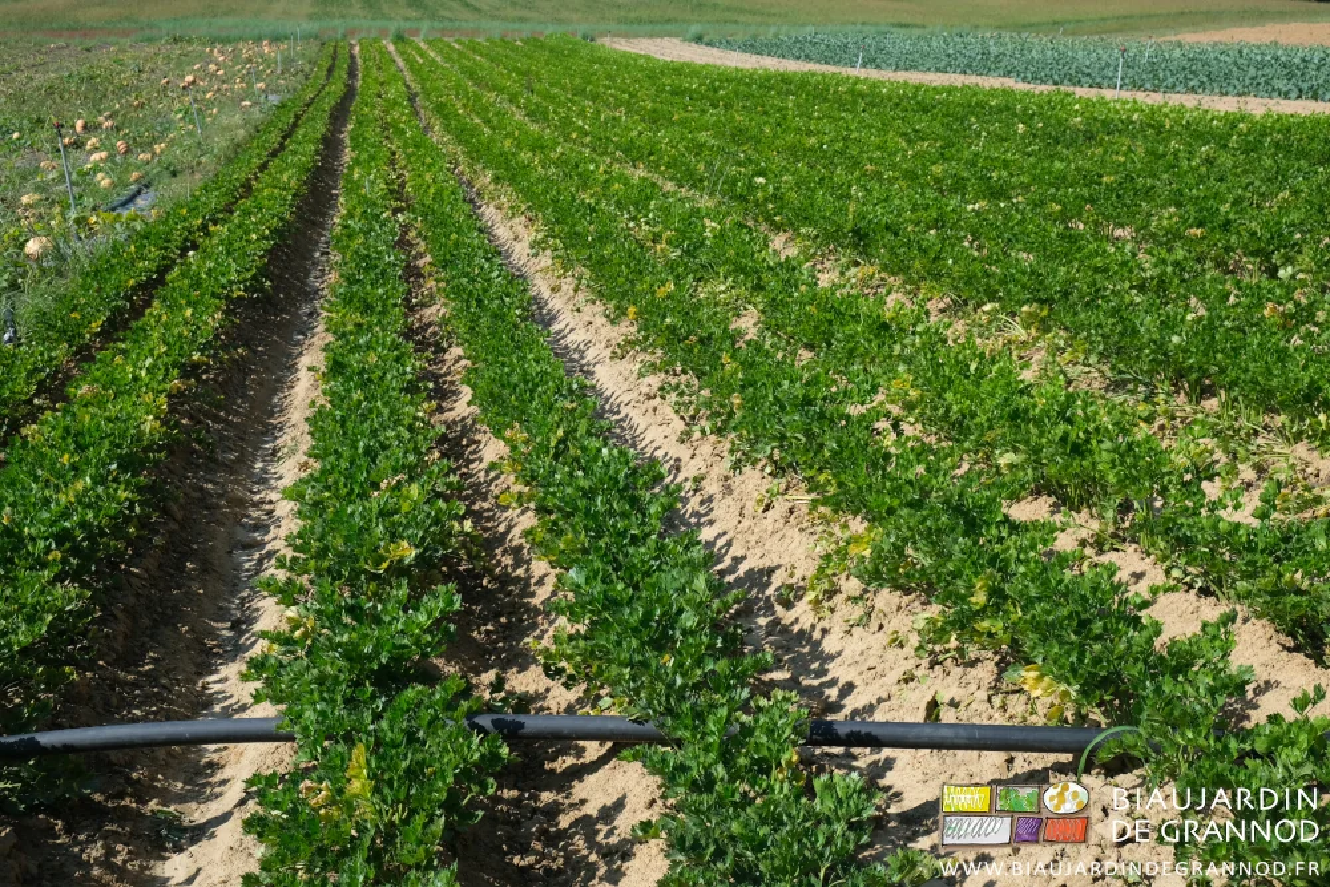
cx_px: 665
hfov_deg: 48.5
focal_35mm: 40
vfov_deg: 33.4
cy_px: 444
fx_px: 1478
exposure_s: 1/300
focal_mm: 26.5
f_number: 7.1
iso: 160
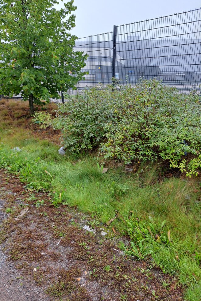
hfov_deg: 49.5
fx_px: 218
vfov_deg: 69.4
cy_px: 145
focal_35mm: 26
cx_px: 97
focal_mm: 5.23
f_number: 1.8
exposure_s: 1/179
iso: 50
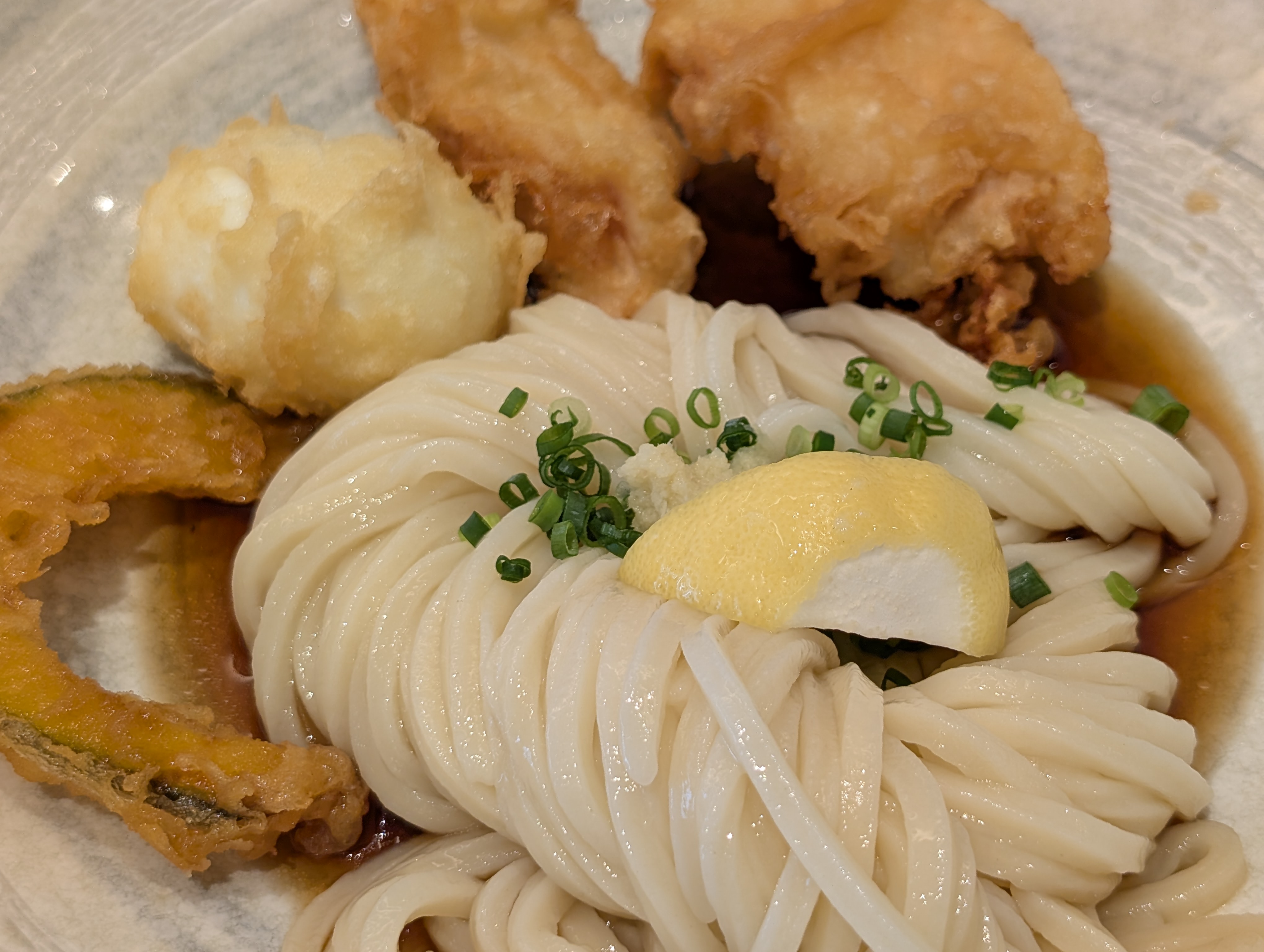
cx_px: 632
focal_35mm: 49
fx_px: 1792
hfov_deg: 38.9
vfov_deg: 29.7
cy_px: 476
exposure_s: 1/46.3
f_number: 1.68
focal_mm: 6.9
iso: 53
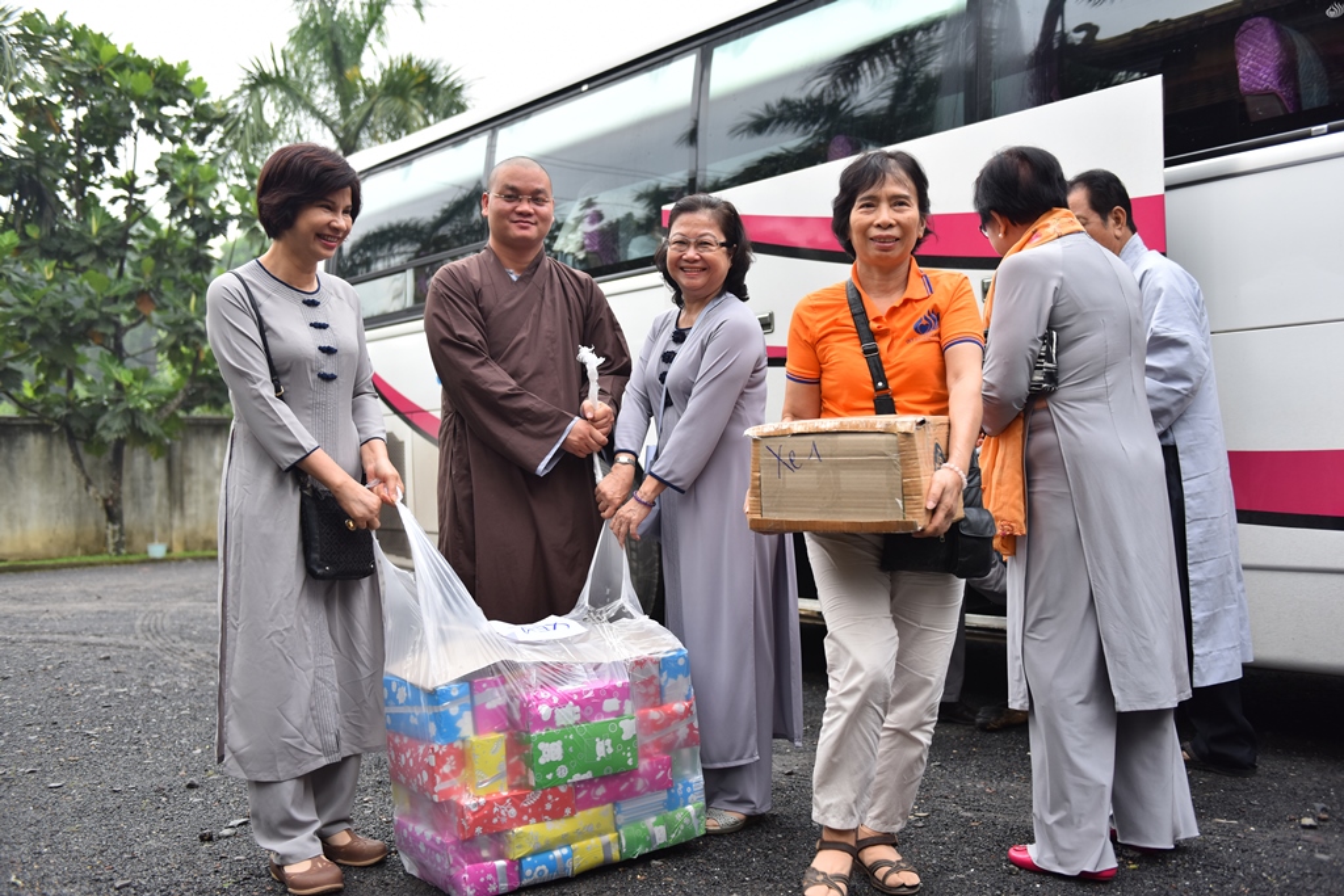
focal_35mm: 36
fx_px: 1344
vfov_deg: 36.9
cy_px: 448
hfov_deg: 53.1
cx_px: 672
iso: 250
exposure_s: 1/250
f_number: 3.2
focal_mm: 36
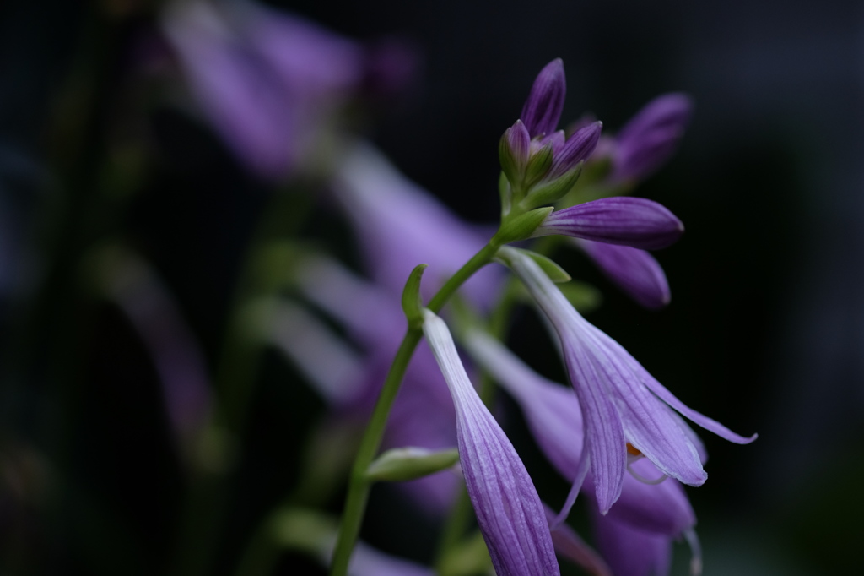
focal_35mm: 90
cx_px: 432
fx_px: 2159
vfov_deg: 15.2
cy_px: 288
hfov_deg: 22.6
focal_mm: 60
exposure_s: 1/60
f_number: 2.4
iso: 400
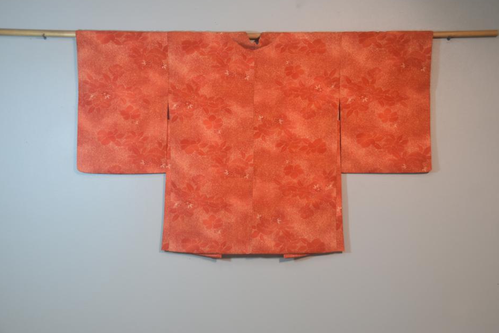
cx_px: 253
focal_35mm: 66
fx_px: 915
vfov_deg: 20.6
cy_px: 152
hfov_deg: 30.5
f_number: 4.2
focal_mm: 38
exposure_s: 1/60
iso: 400
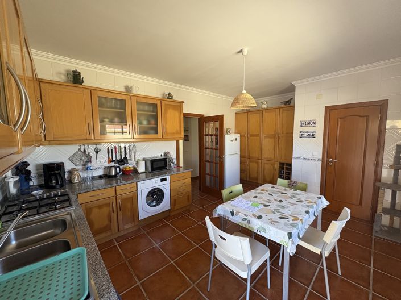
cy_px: 150
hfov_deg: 102.1
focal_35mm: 14
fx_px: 162
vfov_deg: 85.6
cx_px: 200
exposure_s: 1/94
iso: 200
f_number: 2.2
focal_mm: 2.22
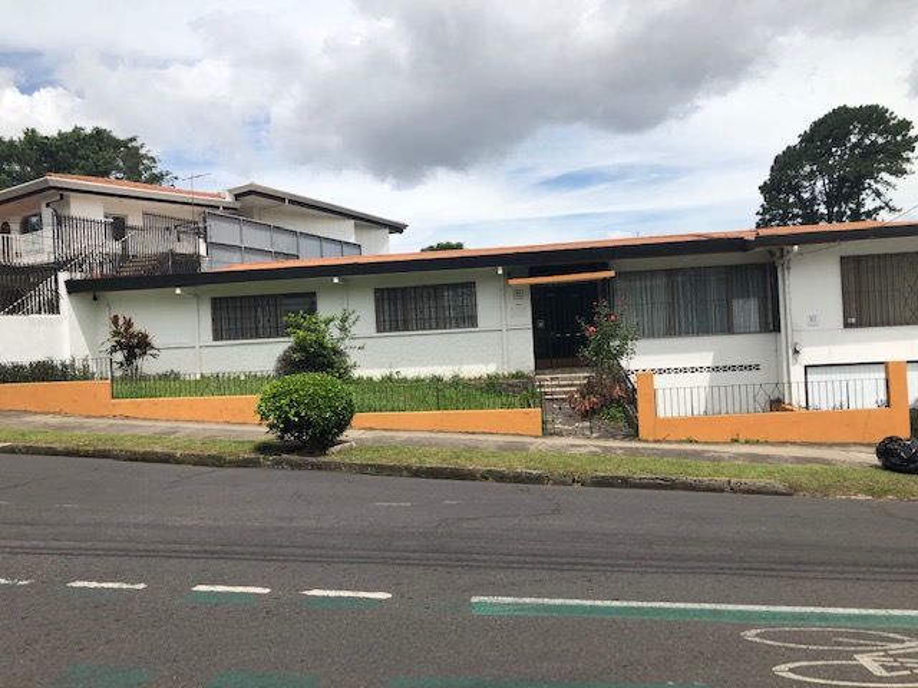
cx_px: 459
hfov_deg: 63.4
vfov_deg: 49.7
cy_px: 344
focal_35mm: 28
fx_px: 743
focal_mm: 3.99
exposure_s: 1/3003
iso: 20
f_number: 1.8
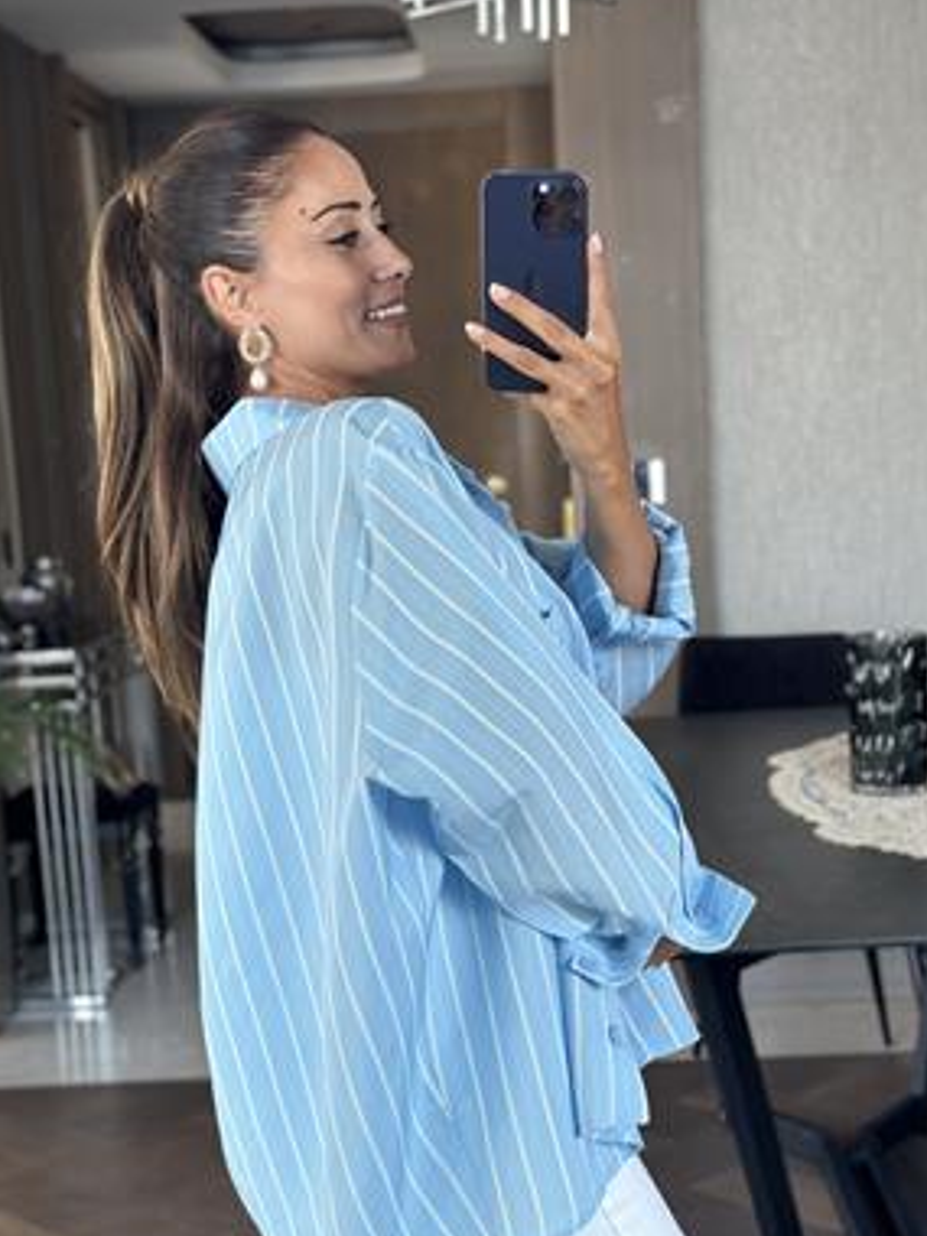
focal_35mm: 64
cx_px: 485
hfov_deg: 22.9
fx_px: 2285
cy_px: 794
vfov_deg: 30.1
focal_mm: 6.86
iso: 125
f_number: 1.78
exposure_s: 1/67
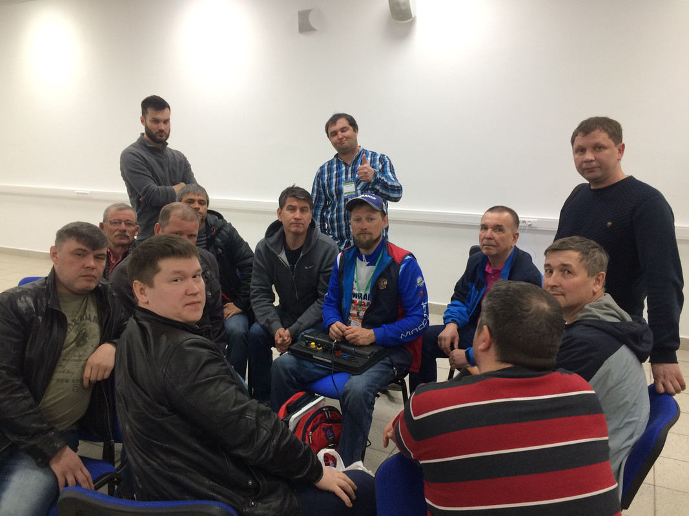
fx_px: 577
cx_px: 344
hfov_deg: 61.7
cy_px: 258
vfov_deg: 48.2
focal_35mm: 29
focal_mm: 4.15
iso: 64
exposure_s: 1/33
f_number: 2.2
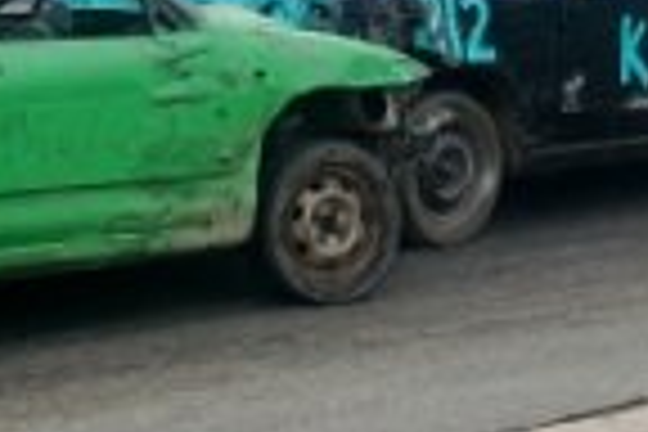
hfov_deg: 7.7
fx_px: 4806
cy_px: -45
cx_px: 27
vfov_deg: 5.1
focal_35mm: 267
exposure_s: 1/500
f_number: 4.8
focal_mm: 40
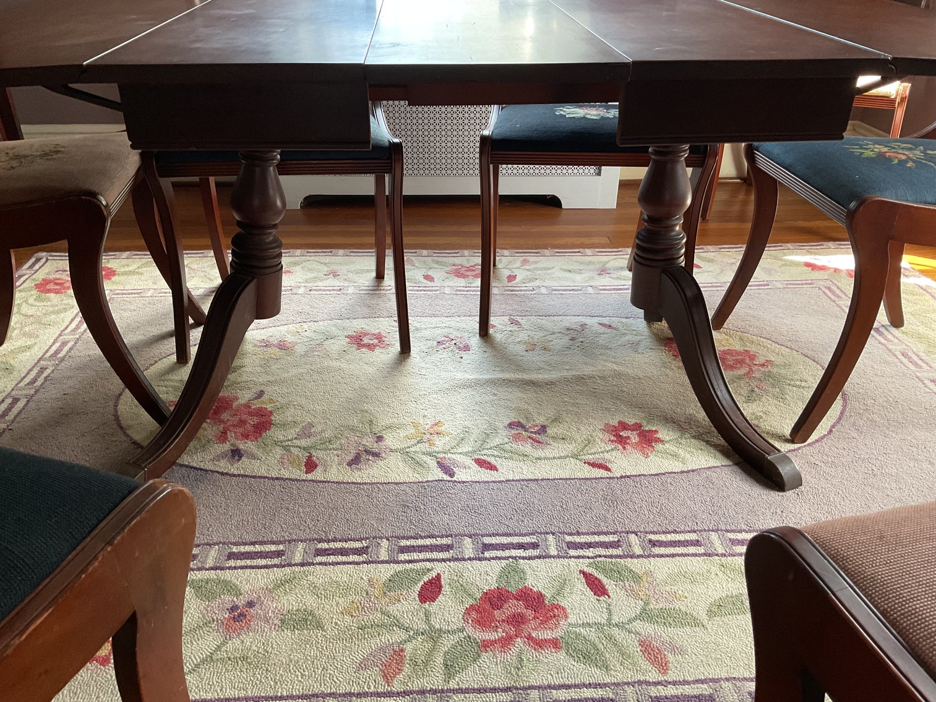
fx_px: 784
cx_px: 468
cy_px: 351
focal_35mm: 29
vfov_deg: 48.2
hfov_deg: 61.7
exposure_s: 1/60
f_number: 1.8
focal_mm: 3
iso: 100
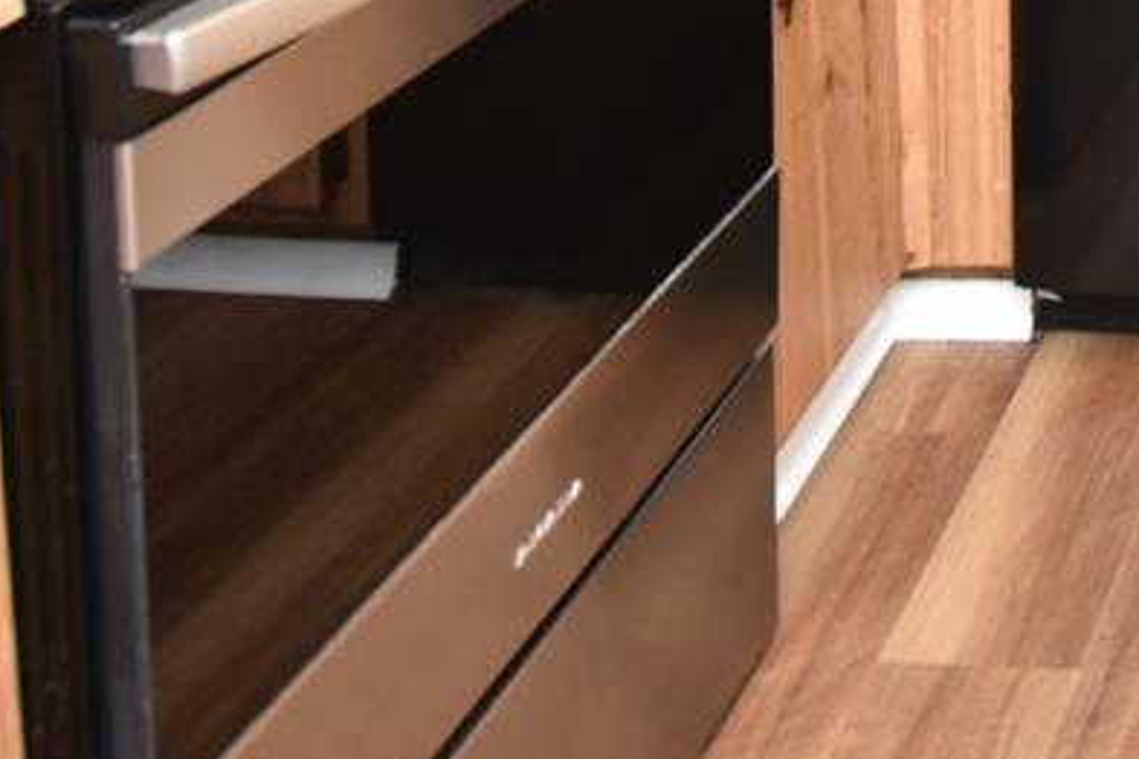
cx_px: 1507
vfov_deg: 17.6
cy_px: -643
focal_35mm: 61
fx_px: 1930
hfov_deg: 27.2
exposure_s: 1/60
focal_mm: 10
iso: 220
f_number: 4
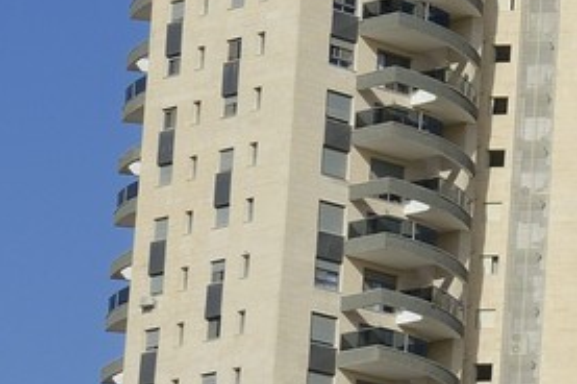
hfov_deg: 6.7
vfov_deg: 4.7
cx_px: 1494
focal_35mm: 289
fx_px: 4627
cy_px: 177
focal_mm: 50
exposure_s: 1/1000
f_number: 8
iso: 200
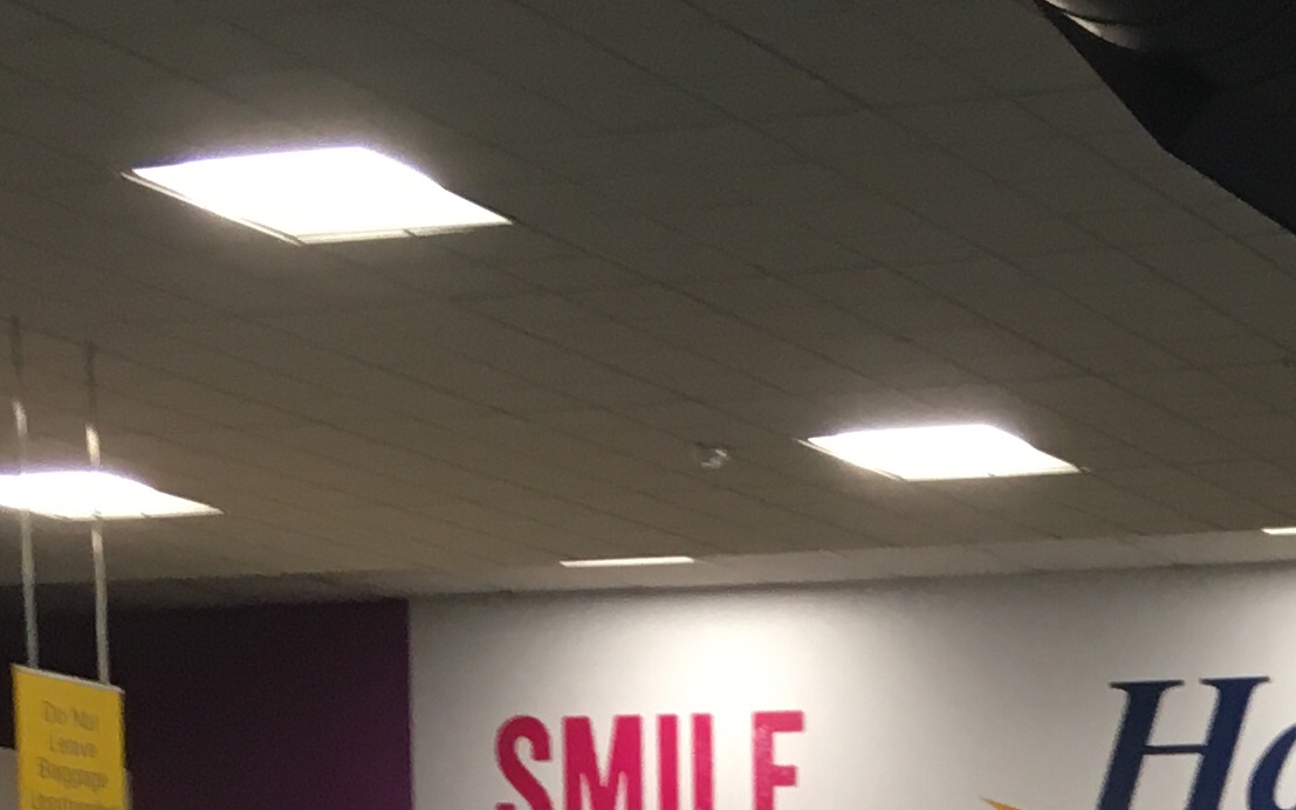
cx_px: 1600
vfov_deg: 10.8
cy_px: 1517
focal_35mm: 112
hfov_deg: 17.6
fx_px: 3956
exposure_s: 1/33
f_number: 2.2
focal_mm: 4.15
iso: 80
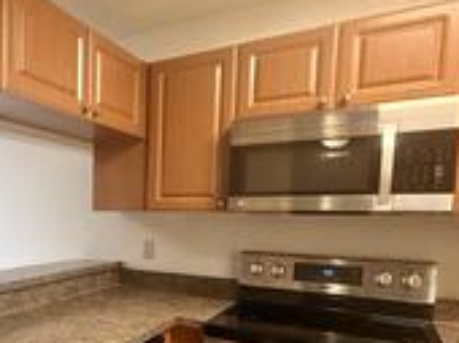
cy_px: 248
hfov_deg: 50.0
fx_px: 437
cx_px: 57
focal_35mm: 33
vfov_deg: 41.8
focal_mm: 2.22
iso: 320
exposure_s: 1/60
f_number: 2.2
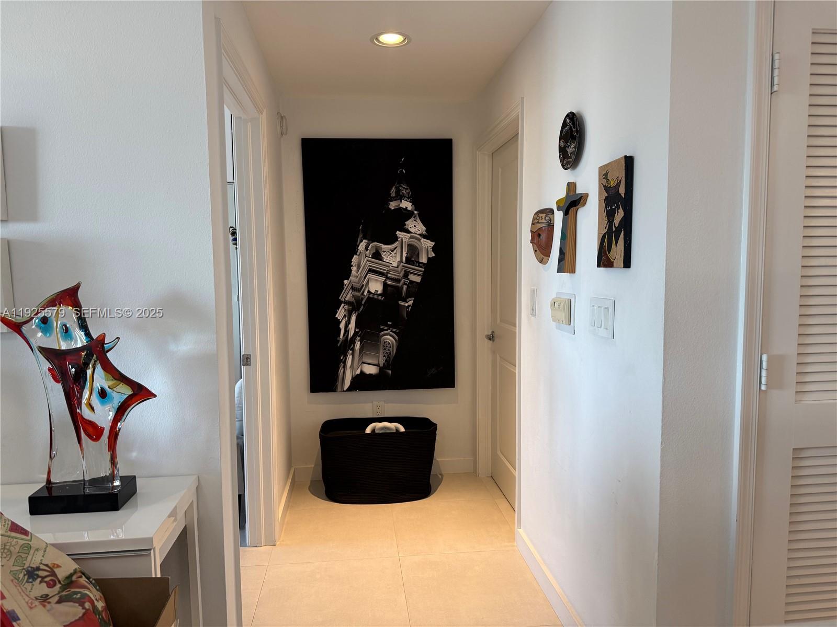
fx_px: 580
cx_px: 418
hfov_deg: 71.6
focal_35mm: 24
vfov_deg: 56.8
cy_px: 314
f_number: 1.78
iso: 125
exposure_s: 1/120
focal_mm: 6.76
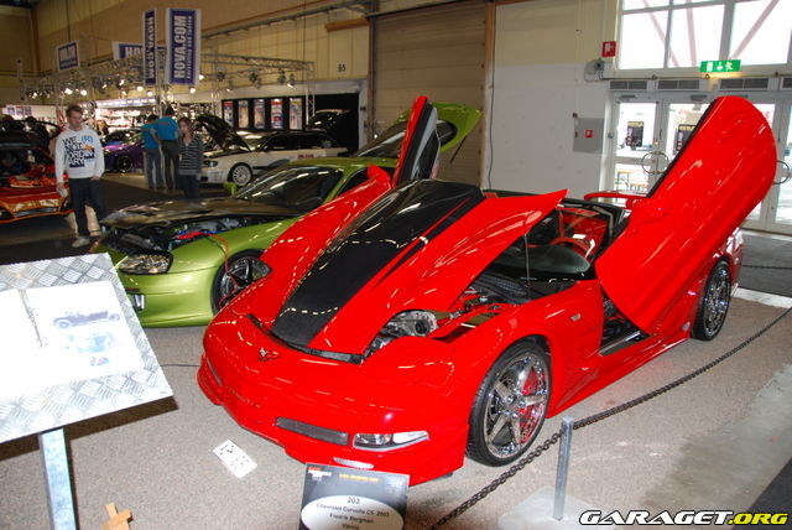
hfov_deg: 67.3
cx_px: 396
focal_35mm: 27
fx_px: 595
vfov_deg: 48.0
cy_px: 265
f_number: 3.5
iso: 320
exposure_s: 1/60
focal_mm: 18
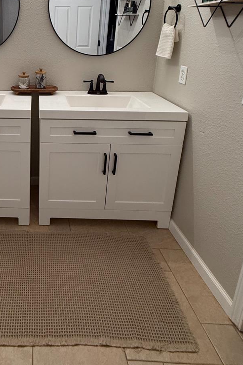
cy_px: 90
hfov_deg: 48.1
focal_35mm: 24
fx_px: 243
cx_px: 28
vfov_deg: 68.8
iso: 200
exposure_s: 1/60
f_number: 2.2
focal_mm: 2.22
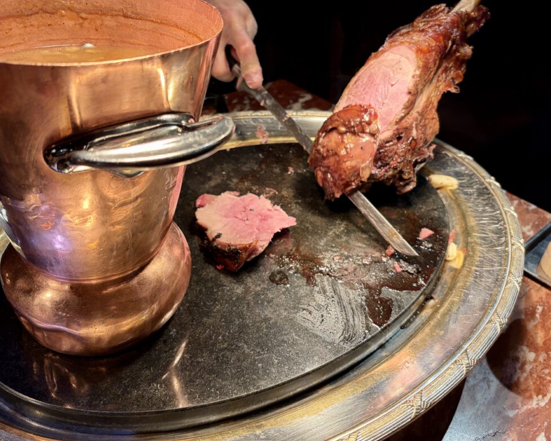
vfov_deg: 47.0
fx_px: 506
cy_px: 195
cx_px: 266
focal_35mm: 31
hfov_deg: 57.2
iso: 40
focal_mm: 5.96
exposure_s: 1/100
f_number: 1.6
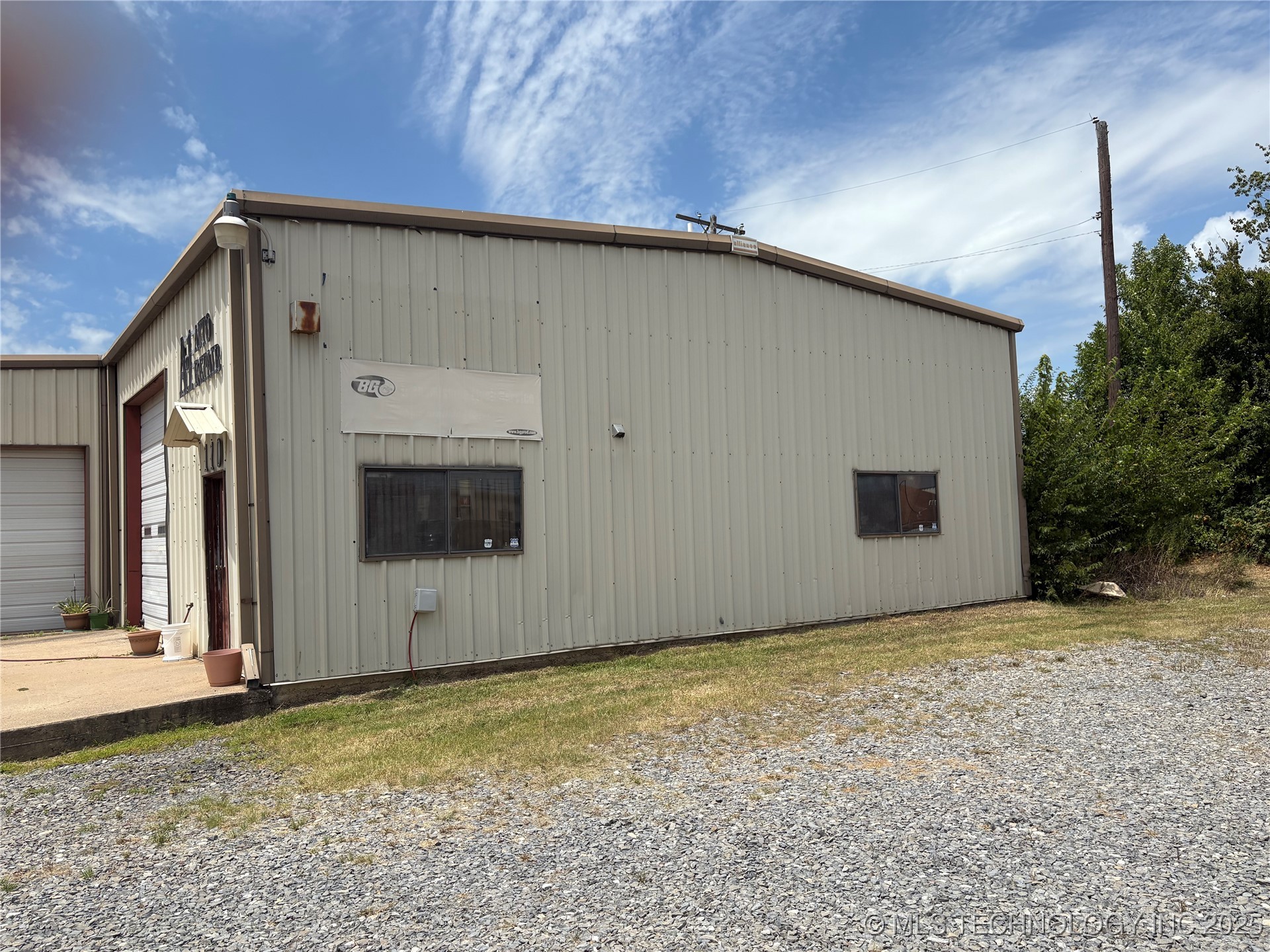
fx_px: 954
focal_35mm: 26
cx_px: 635
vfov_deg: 53.1
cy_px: 476
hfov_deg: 67.3
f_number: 1.6
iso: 50
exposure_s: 1/4608
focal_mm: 5.96
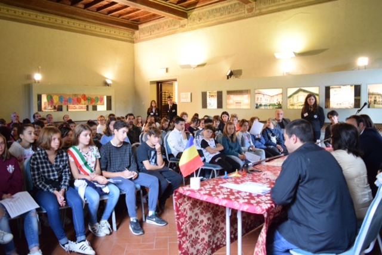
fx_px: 287
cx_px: 191
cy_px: 128
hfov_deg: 67.3
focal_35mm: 27
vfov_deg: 48.0
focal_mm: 18
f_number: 3.5
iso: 2800
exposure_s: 1/60
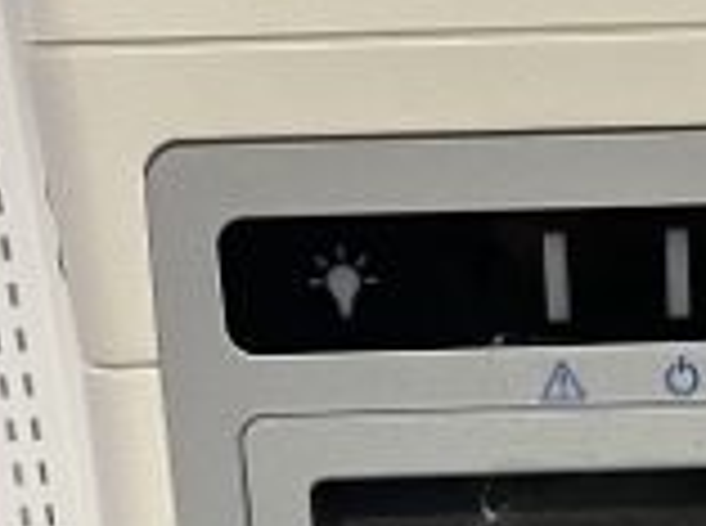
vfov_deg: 17.2
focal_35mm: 83
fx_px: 1689
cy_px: 564
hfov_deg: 22.7
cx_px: 697
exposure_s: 1/60
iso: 250
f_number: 1.6
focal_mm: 5.1
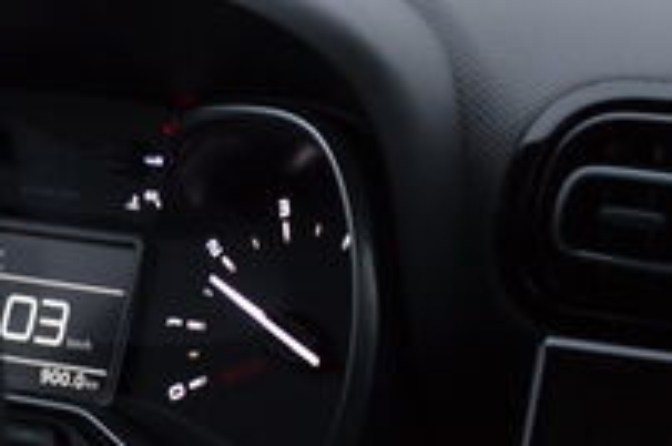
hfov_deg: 15.6
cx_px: 878
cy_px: 35
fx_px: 2329
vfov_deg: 10.9
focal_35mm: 125
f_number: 3.8
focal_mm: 21
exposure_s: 1/30
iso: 400
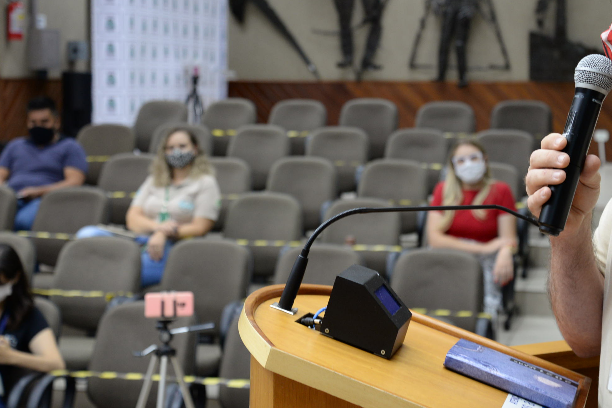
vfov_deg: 17.0
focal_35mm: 80
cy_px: 105
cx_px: 348
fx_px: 1360
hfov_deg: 25.3
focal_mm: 52
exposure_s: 1/60
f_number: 4.2
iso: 1000
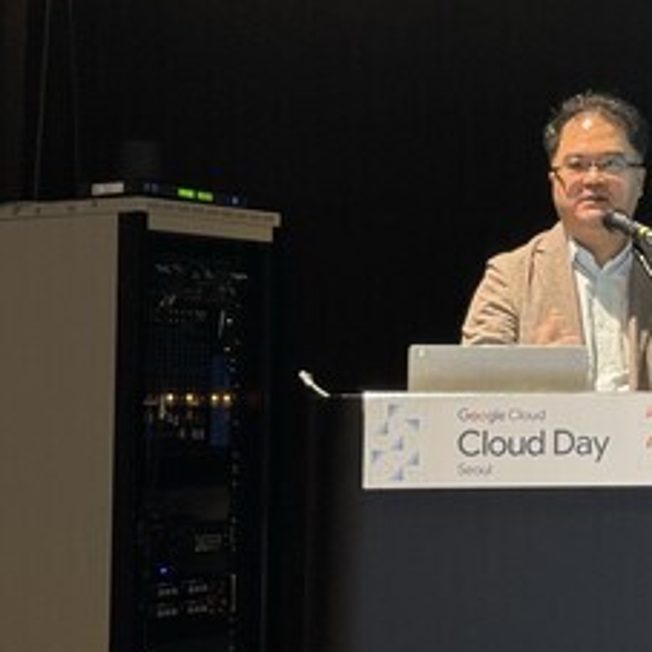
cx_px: 810
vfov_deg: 15.5
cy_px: 164
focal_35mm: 112
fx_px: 2387
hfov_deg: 15.0
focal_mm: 6.76
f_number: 1.78
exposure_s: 1/40
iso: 200
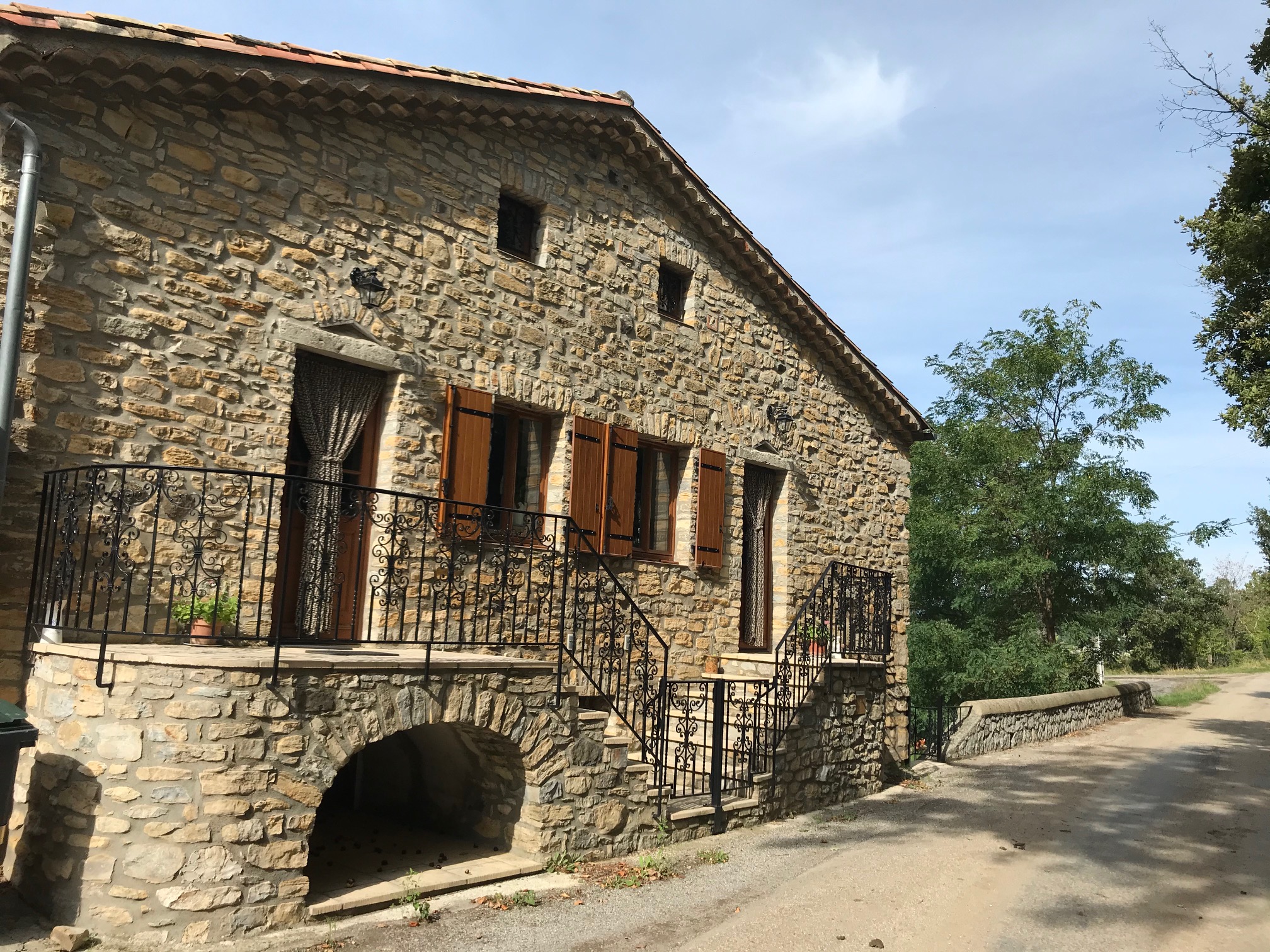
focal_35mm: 28
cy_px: 476
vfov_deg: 49.7
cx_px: 635
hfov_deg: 63.4
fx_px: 1027
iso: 20
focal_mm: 3.99
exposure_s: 1/1773
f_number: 1.8
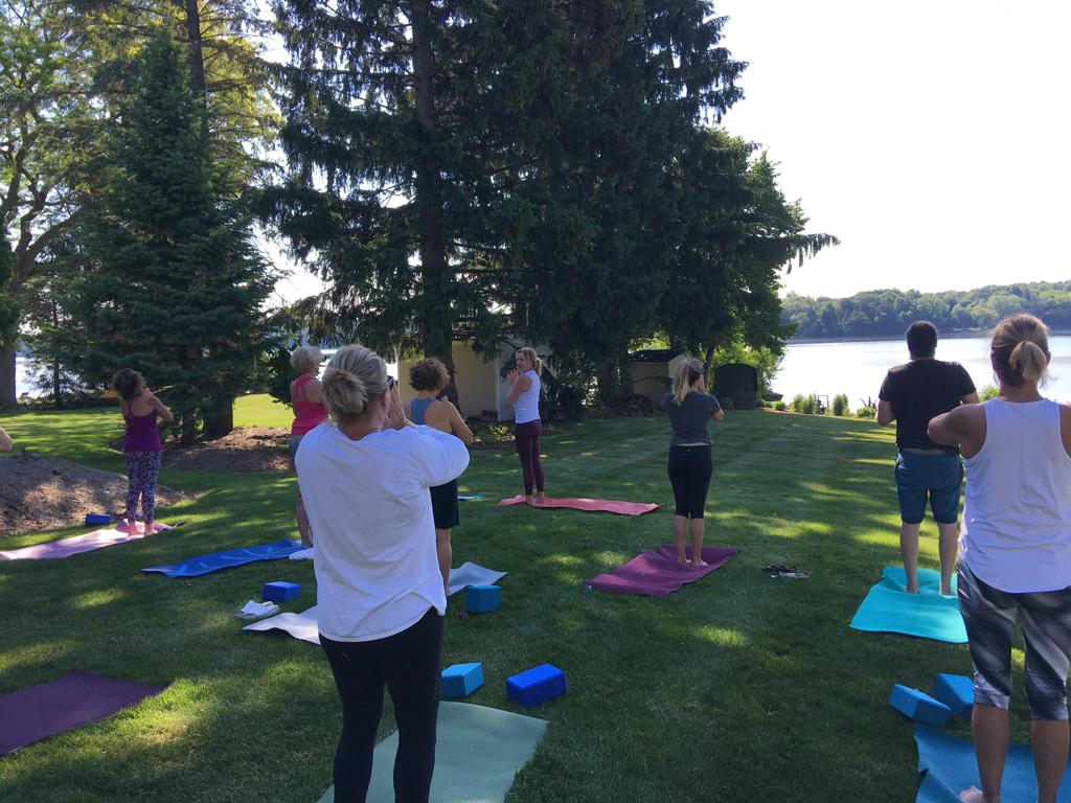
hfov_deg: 61.7
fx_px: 897
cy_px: 402
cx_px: 536
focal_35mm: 29
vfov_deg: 48.2
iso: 25
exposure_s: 1/630
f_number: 2.2
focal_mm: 4.15
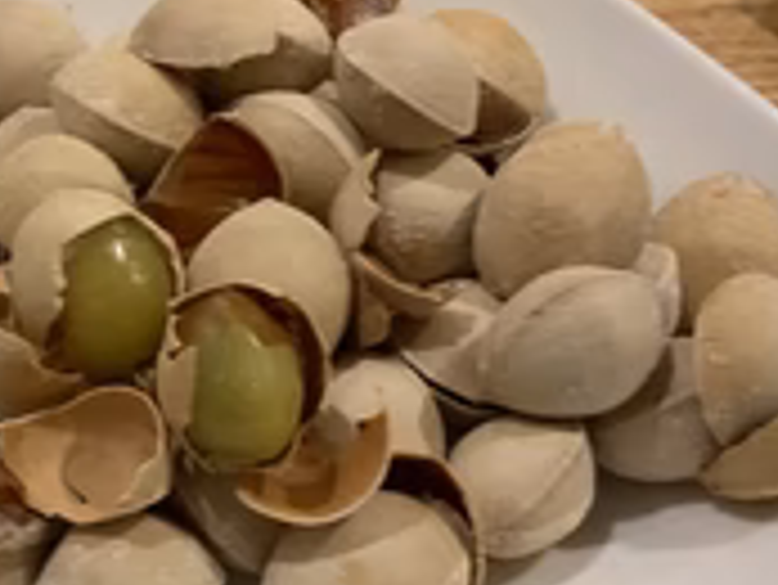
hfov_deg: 27.9
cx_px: 76
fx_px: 1507
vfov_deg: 22.0
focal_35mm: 67
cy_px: 306
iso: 160
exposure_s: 1/48
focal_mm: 3
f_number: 1.8
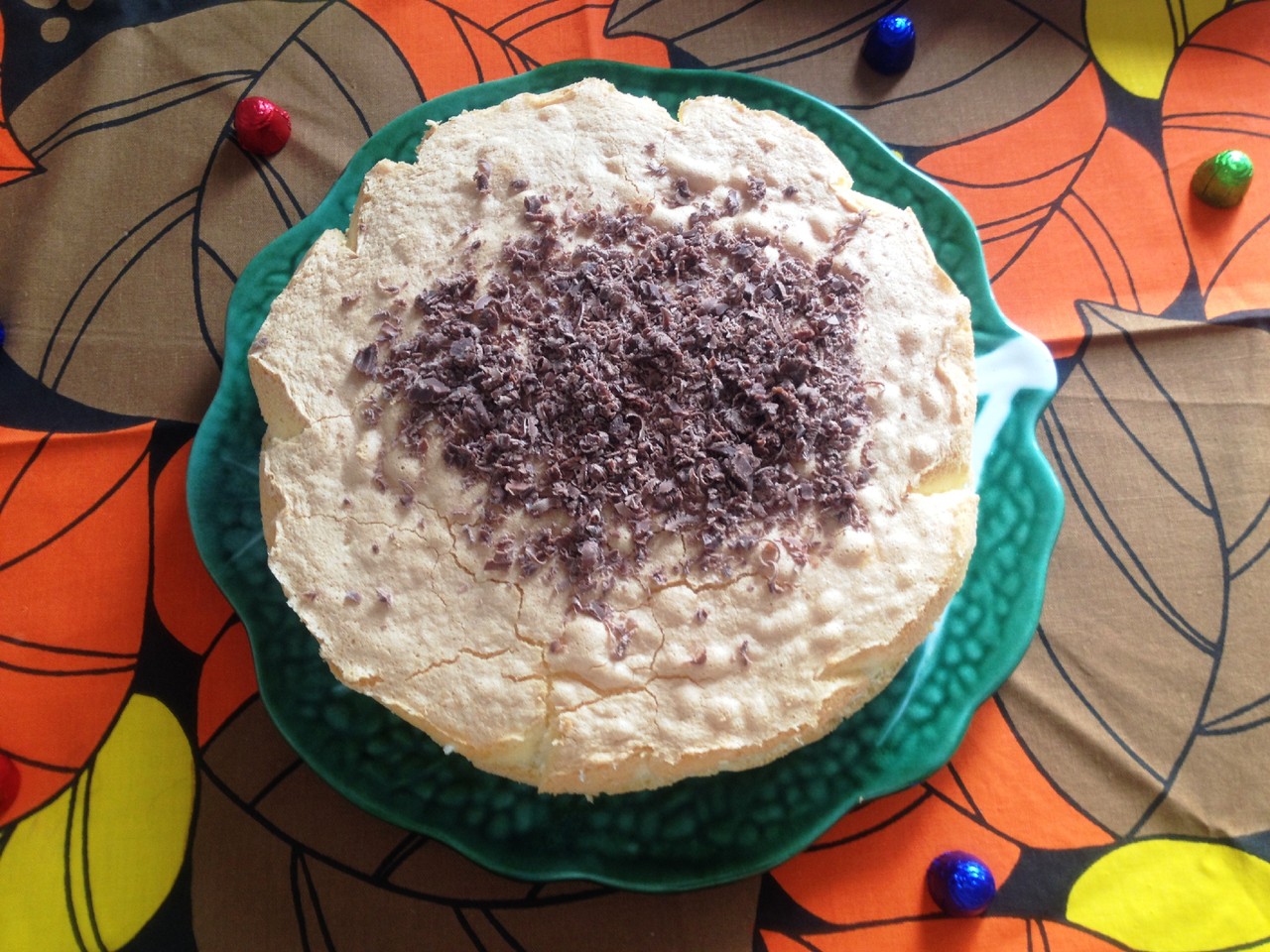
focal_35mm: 35
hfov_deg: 52.6
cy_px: 476
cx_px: 635
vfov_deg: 40.7
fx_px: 1284
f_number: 2.4
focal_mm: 4.28
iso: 50
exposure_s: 1/24
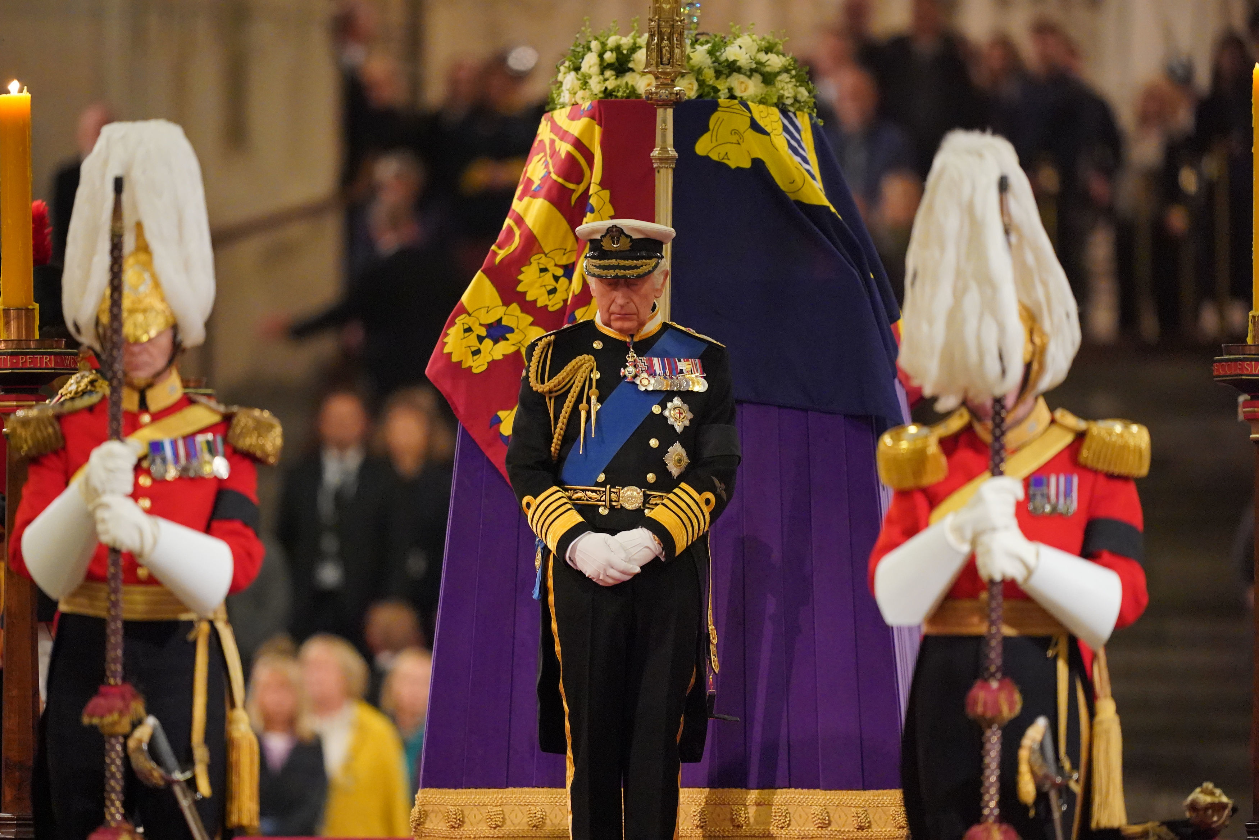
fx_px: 13987
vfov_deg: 3.4
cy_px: 420
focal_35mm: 400
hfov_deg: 5.2
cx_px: 630
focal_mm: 400
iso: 8000
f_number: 2.8
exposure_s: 1/250
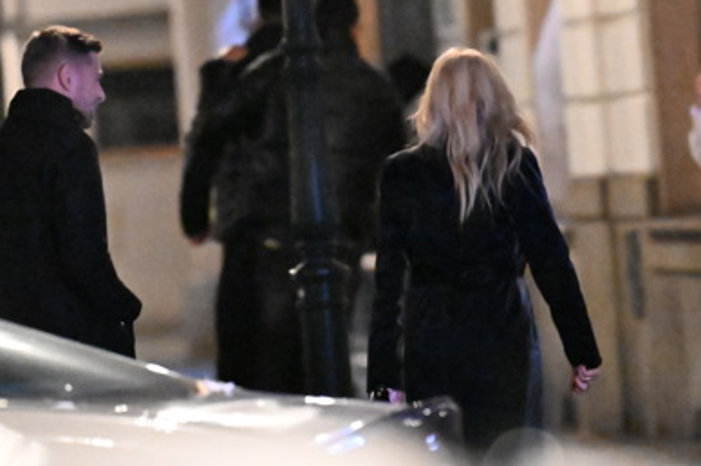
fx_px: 10389
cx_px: 347
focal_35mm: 534
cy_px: 296
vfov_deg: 2.6
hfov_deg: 3.9
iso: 25600
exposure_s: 1/200
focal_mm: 200
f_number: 2.8
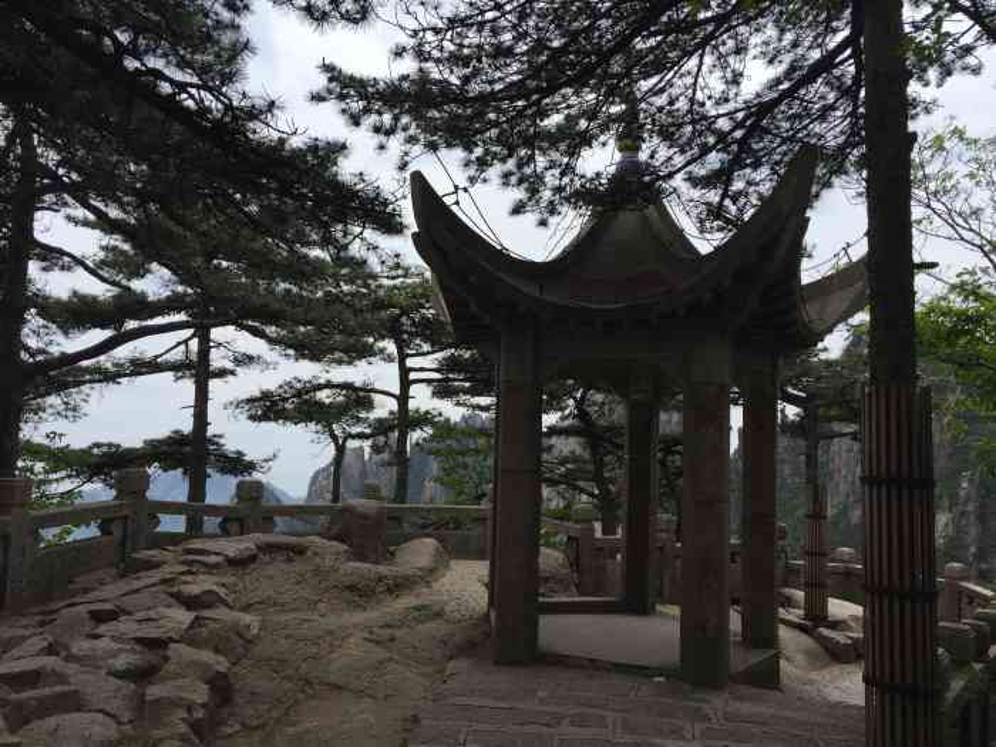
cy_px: 374
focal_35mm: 29
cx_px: 498
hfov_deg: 61.7
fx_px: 834
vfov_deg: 48.2
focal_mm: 4.15
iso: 32
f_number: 2.2
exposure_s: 1/1199
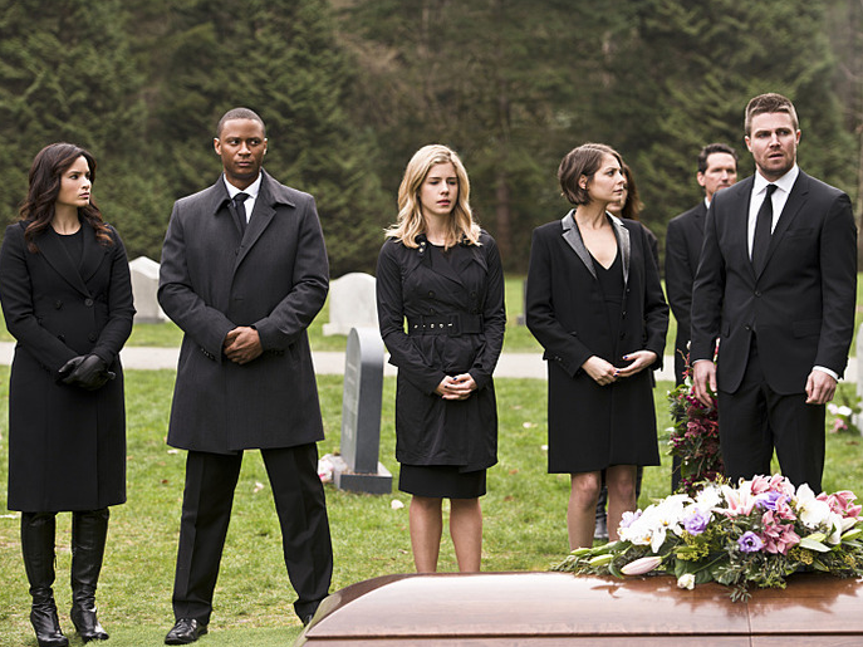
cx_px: 436
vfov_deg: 13.8
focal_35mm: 107
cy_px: 325
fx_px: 2667
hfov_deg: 18.4
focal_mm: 98
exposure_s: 1/125
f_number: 5.6
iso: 100
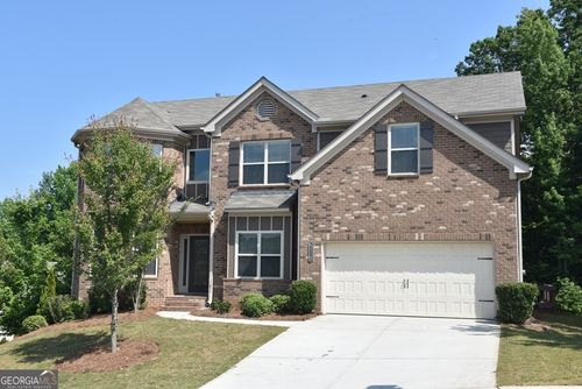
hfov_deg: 48.4
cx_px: 291
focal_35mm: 40
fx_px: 647
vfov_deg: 33.4
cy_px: 194
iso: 200
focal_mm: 40
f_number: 9
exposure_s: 1/320
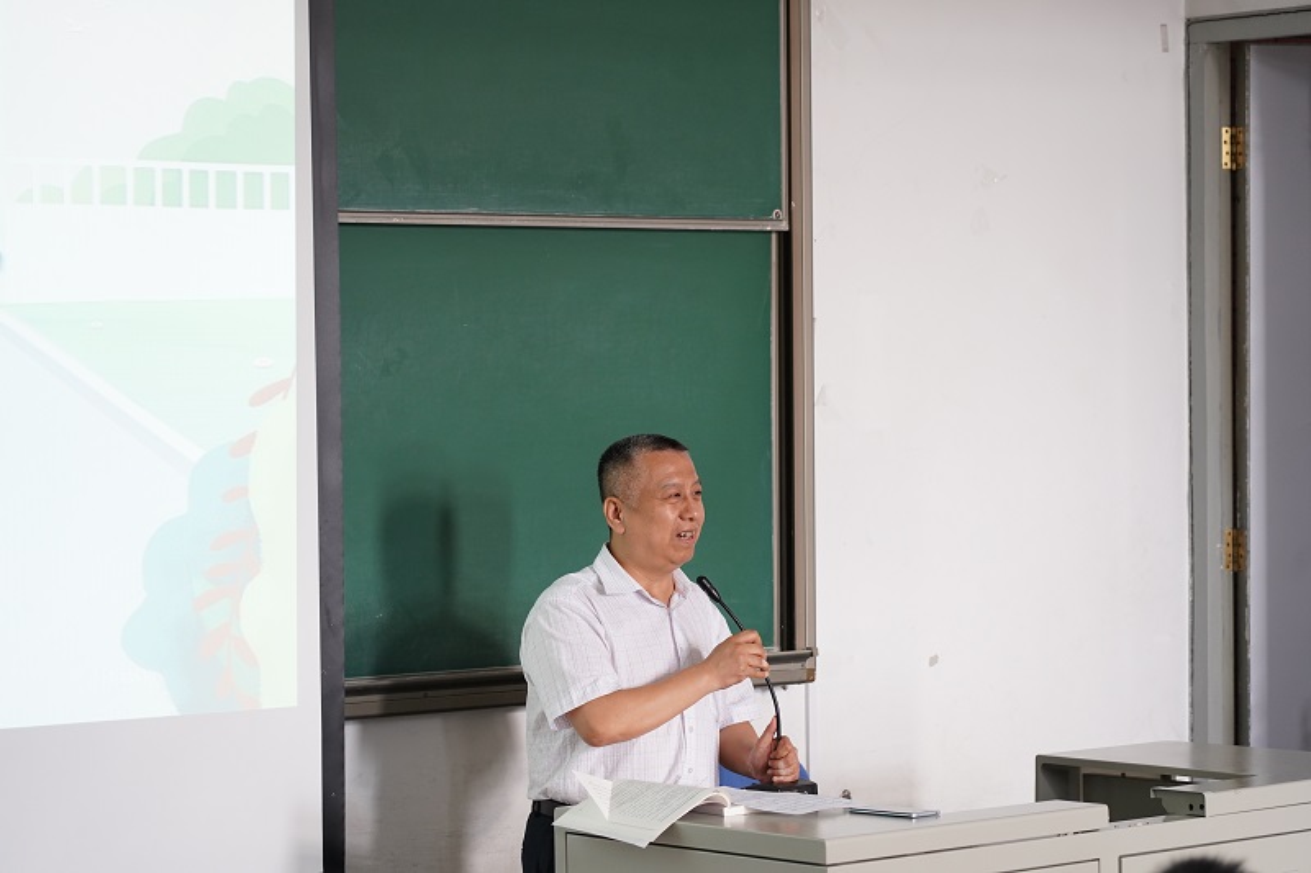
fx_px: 3823
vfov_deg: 13.0
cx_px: 656
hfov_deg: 19.5
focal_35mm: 105
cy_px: 436
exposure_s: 1/160
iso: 1600
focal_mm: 105
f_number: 4
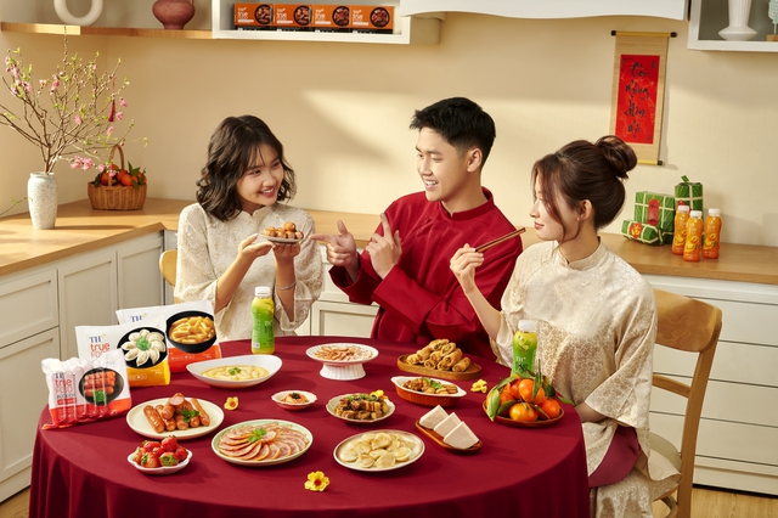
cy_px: 259
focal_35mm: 50
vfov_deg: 27.0
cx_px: 389
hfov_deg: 39.6
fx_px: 1080
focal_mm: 50
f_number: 8
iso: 200
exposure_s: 1/160
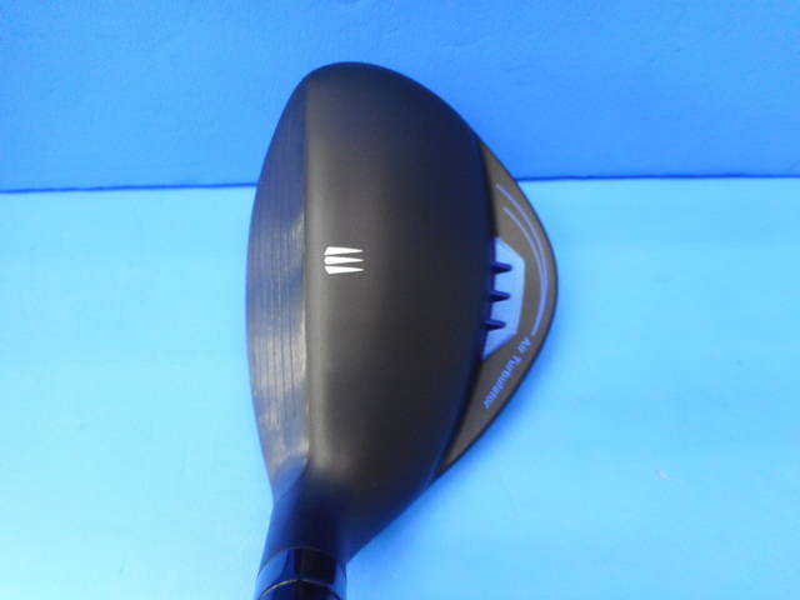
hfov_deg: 69.4
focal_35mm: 25
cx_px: 400
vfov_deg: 54.9
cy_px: 300
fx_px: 578
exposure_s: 1/30
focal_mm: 4.5
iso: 220
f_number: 3.7
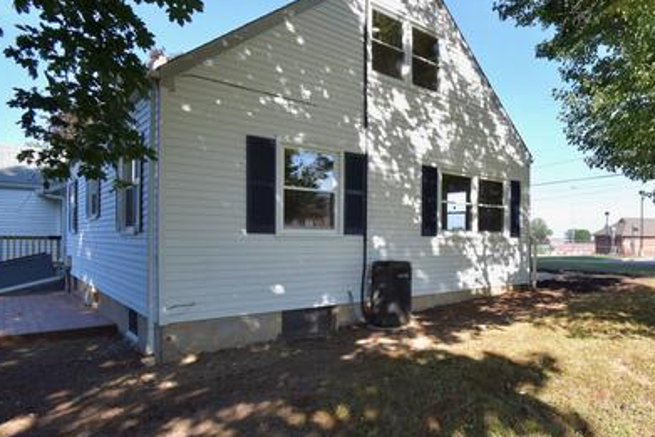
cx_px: 481
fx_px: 419
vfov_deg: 55.0
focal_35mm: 23
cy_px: 243
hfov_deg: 71.6
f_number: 8
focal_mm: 10
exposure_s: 1/250
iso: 200
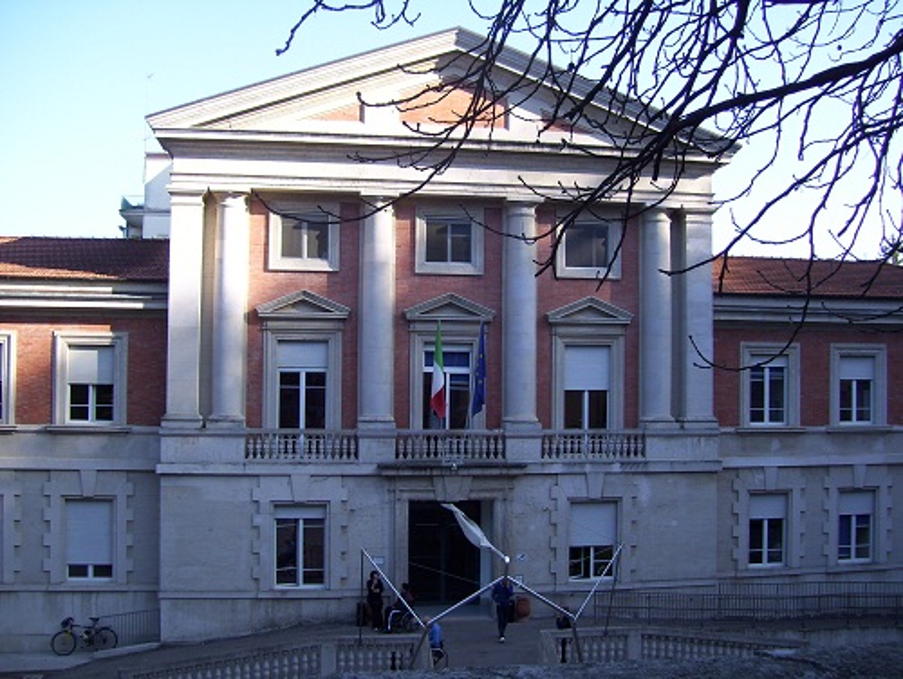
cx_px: 452
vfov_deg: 39.7
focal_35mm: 36
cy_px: 340
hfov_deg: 51.3
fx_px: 940
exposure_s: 1/400
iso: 80
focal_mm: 6
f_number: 2.7
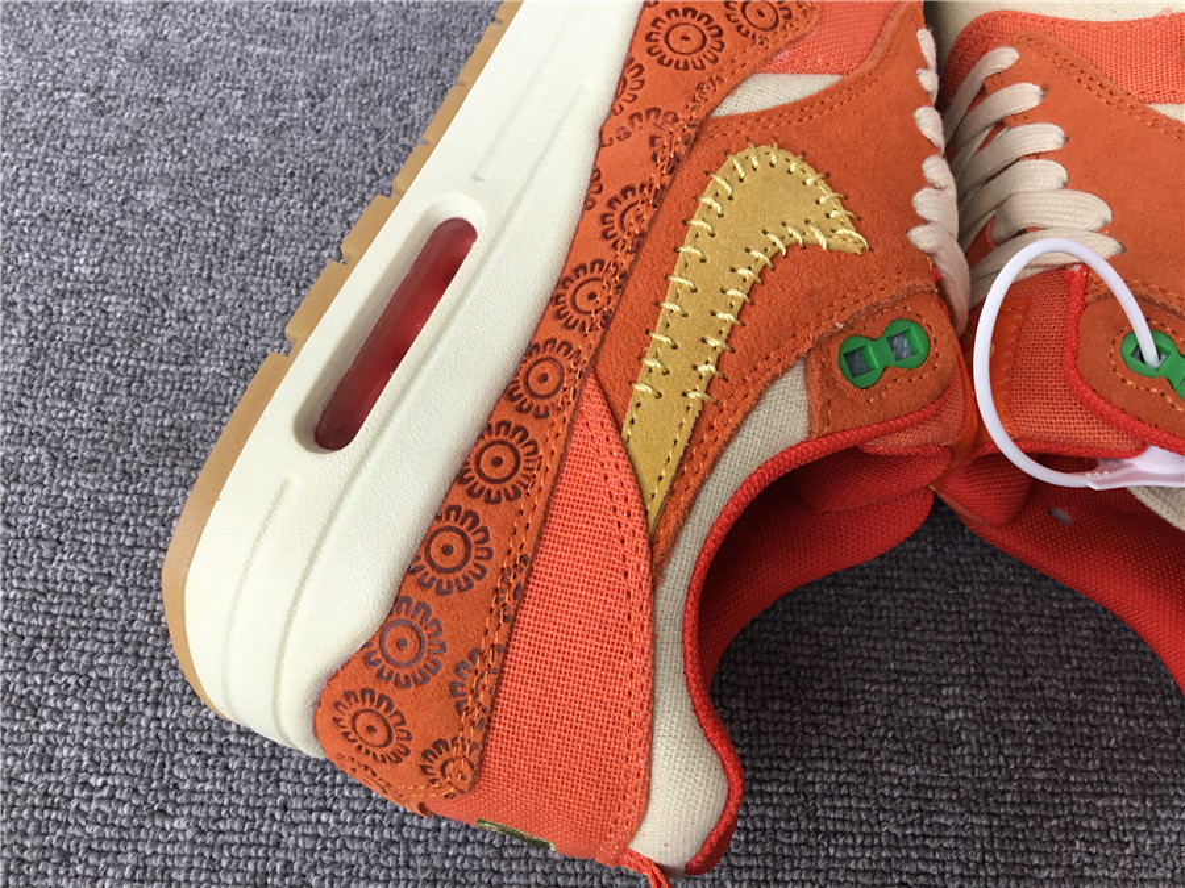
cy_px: 444
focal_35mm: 31
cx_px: 592
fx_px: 1061
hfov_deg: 58.4
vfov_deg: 45.4
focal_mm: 3.3
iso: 40
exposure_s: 1/100
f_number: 2.4
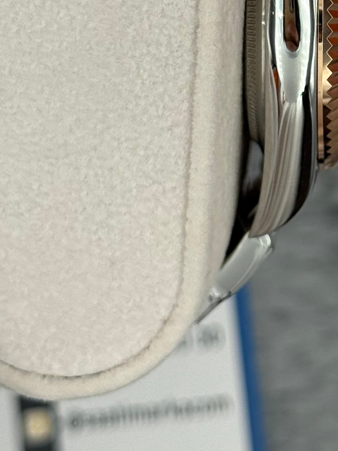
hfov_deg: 10.7
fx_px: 1796
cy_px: 31
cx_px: 289
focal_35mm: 138
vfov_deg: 14.1
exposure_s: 1/975
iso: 64
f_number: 1.78
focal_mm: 6.76
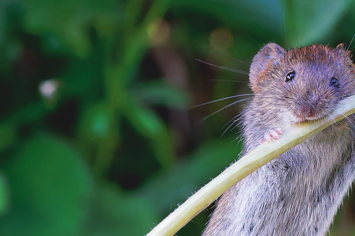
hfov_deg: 2.7
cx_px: 404
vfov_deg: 1.8
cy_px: 178
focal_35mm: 750
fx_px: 7395
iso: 8000
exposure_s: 1/1000
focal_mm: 321
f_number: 8
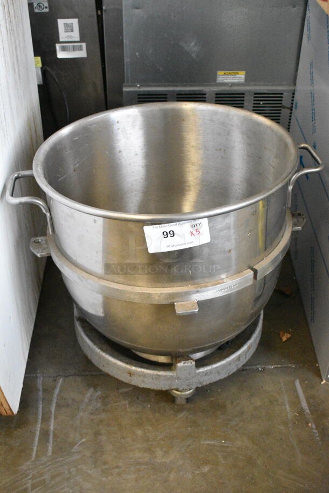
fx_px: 595
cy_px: 246
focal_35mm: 44
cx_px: 164
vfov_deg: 44.9
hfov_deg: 30.9
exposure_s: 1/200
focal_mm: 29
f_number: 5.6
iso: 6400
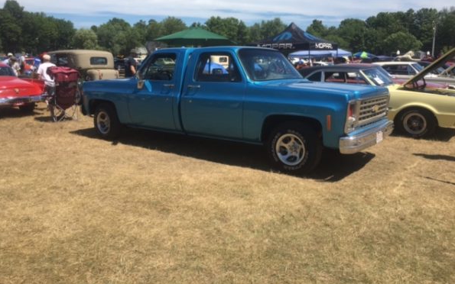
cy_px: 116
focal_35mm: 31
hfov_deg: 61.2
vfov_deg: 40.5
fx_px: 384
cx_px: 227
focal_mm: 4.15
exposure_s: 1/1570
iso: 25
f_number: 2.2
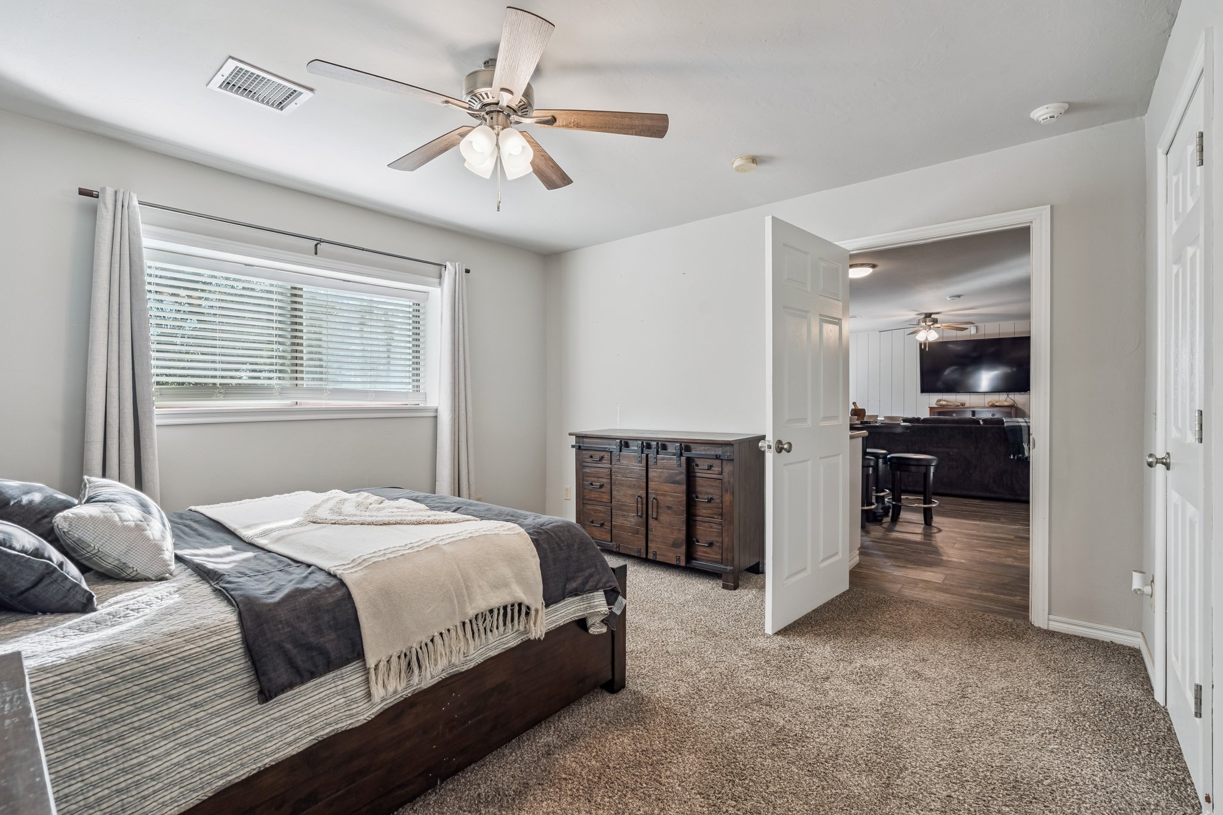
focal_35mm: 16
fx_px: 543
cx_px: 612
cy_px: 408
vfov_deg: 73.7
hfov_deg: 96.7
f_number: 7.1
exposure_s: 1/100
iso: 200
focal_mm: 16
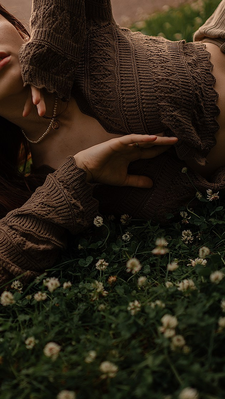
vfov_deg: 33.3
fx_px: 668
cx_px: 34
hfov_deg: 18.9
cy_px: 171
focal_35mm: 63
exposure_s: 1/500
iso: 100
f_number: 1.4
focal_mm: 35
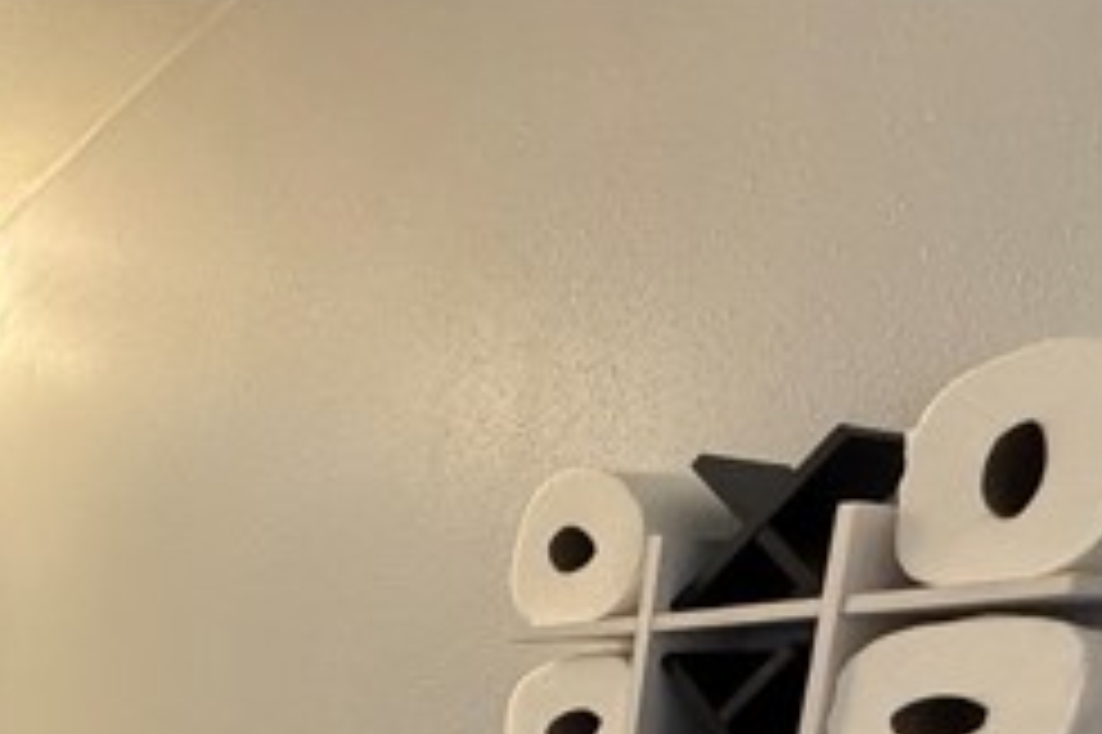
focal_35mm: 38
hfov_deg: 43.8
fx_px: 1162
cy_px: 1058
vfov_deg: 26.7
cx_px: 13
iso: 500
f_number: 2.2
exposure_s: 1/60
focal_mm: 2.22
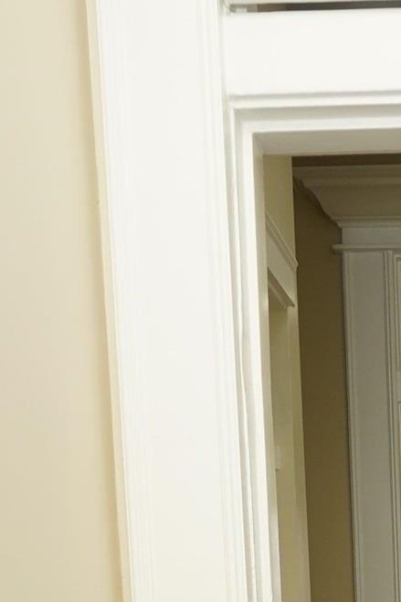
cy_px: 712
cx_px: 497
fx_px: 1052
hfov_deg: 20.1
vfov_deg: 28.1
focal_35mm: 63
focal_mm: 12
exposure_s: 1/125
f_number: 4.5
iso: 400
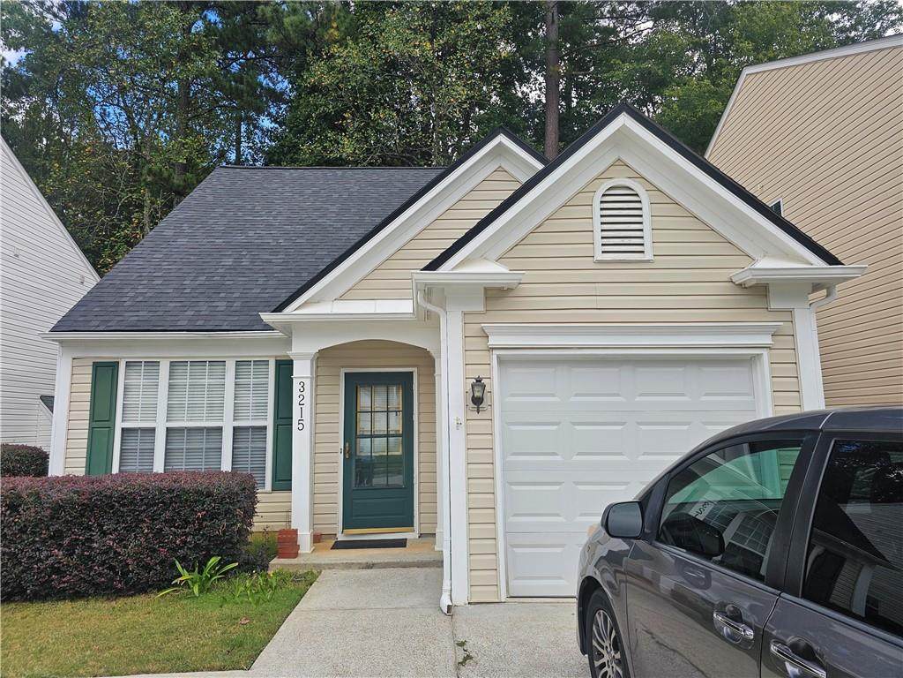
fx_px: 600
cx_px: 452
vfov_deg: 58.9
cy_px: 339
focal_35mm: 23
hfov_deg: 73.9
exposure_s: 1/504
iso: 16
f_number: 1.7
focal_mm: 6.3
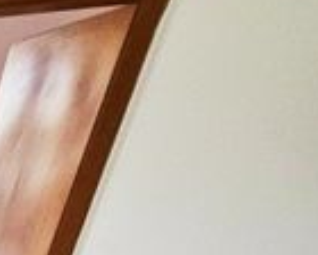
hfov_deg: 16.1
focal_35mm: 64
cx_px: -412
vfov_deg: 15.8
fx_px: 602
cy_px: 571
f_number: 2.2
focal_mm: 1.7
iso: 80
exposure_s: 1/50
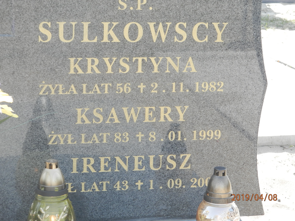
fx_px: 903
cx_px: 148
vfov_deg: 14.0
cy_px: 110
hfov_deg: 18.5
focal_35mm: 106
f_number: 4.5
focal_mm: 19
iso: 125
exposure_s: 1/160
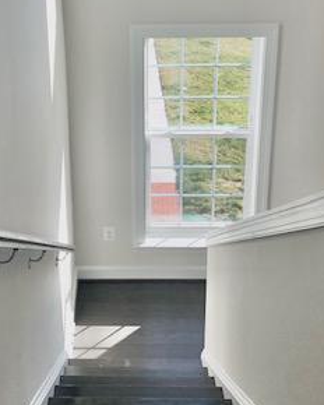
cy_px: 29
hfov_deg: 26.8
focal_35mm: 56
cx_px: 87
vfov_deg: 31.7
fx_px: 671
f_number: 1.8
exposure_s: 1/410
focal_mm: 4.25
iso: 25
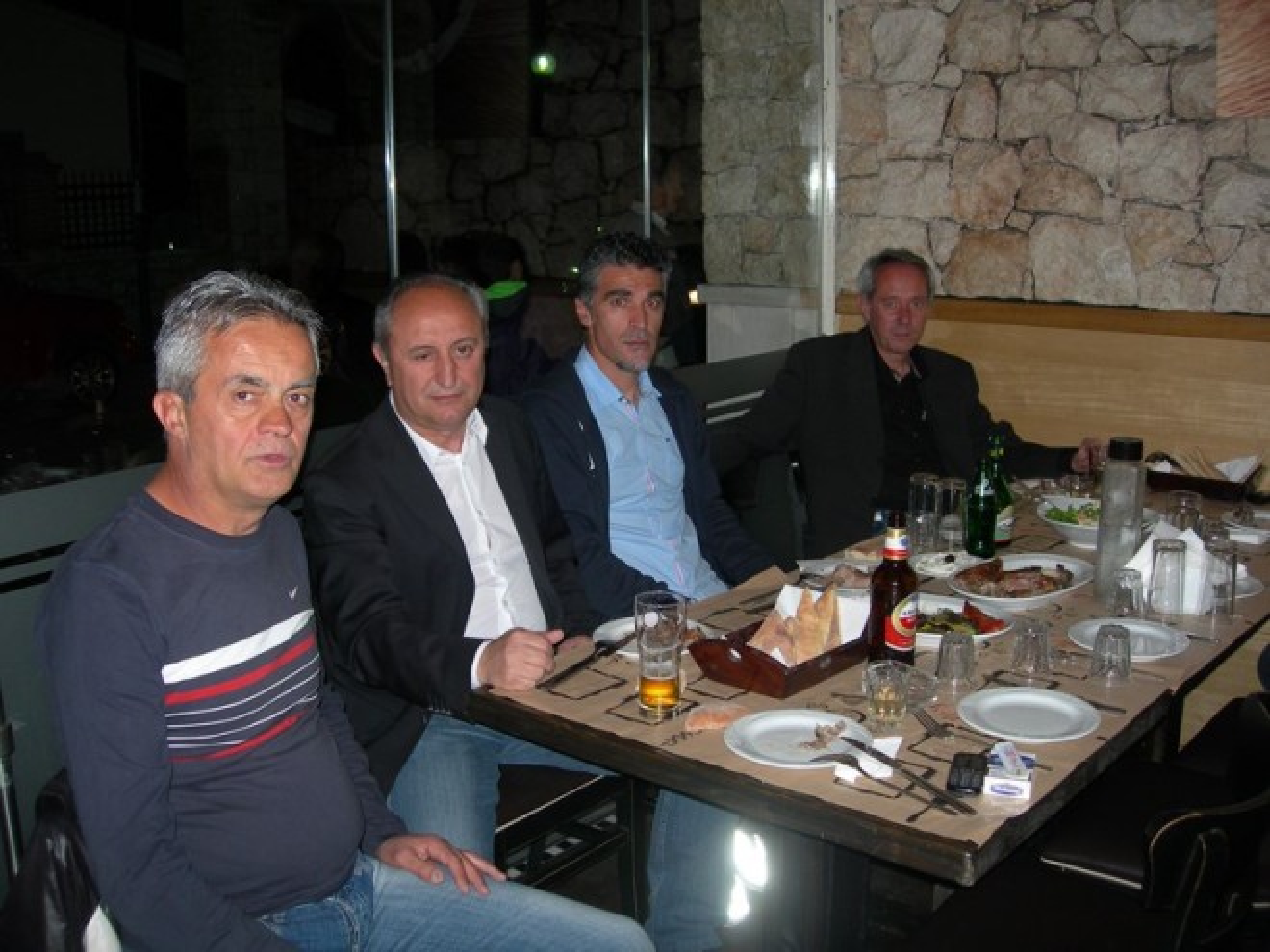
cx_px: 635
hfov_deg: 49.0
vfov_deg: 37.7
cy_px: 476
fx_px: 1394
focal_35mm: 38
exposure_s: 1/60.1
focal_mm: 7.8
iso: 66
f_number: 2.8
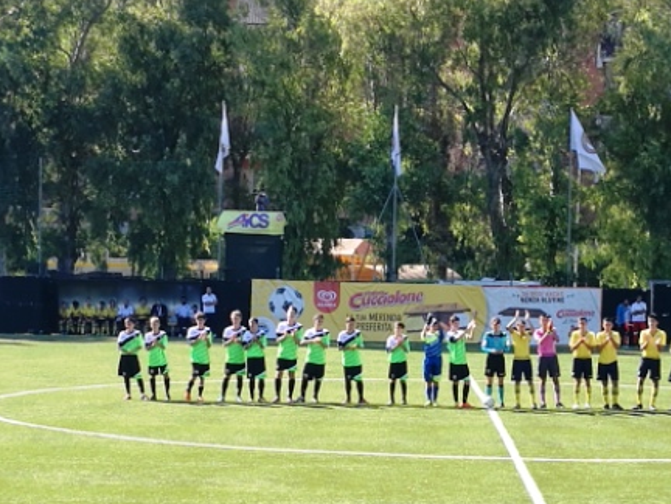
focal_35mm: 118
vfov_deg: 12.6
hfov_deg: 16.7
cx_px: 400
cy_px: 282
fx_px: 2290
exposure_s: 1/314
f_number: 2.2
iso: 50
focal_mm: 4.5
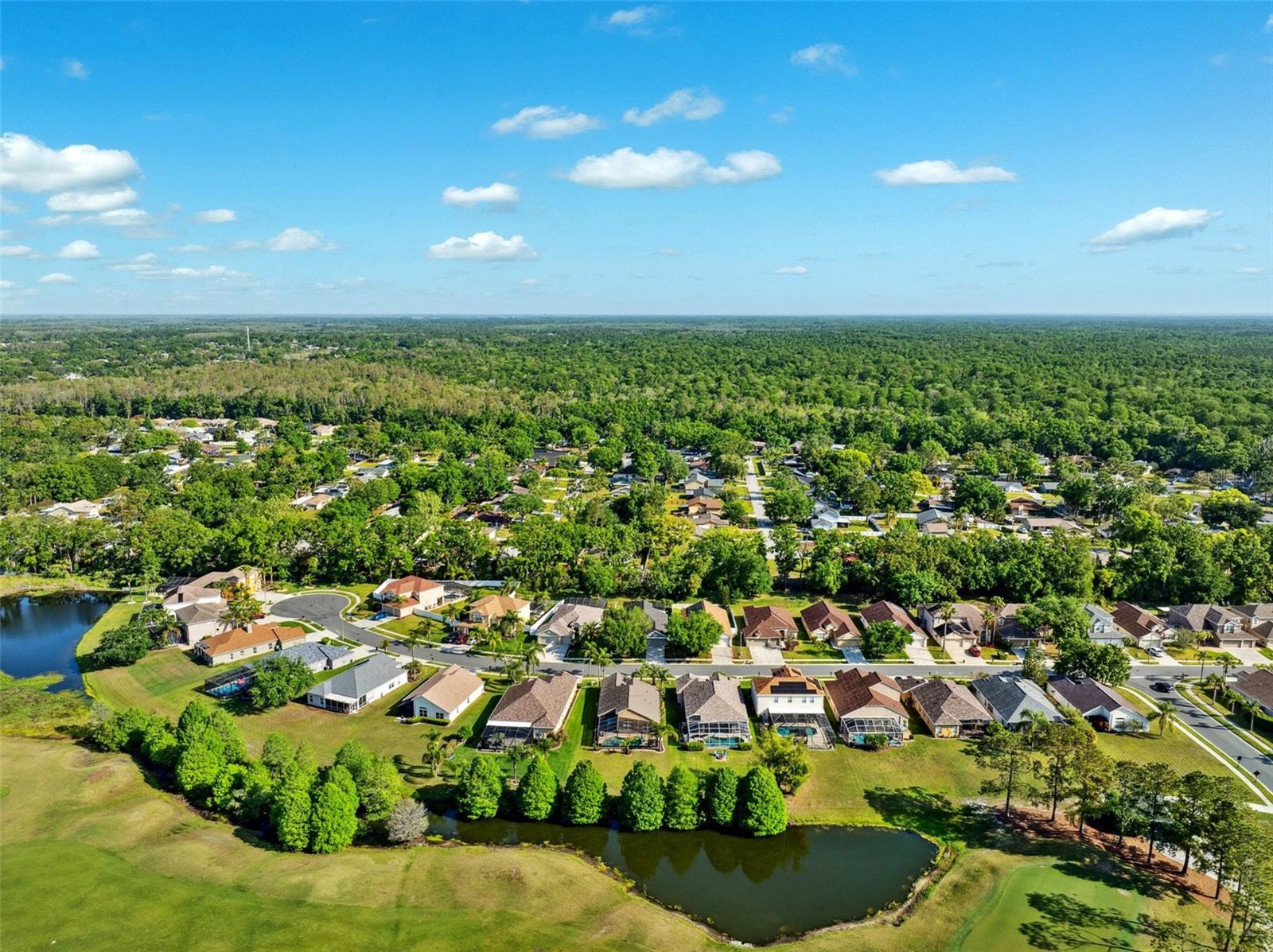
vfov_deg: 56.7
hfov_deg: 71.6
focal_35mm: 24
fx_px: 882
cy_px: 476
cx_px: 636
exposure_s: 1/320
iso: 100
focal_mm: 12.3
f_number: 6.3
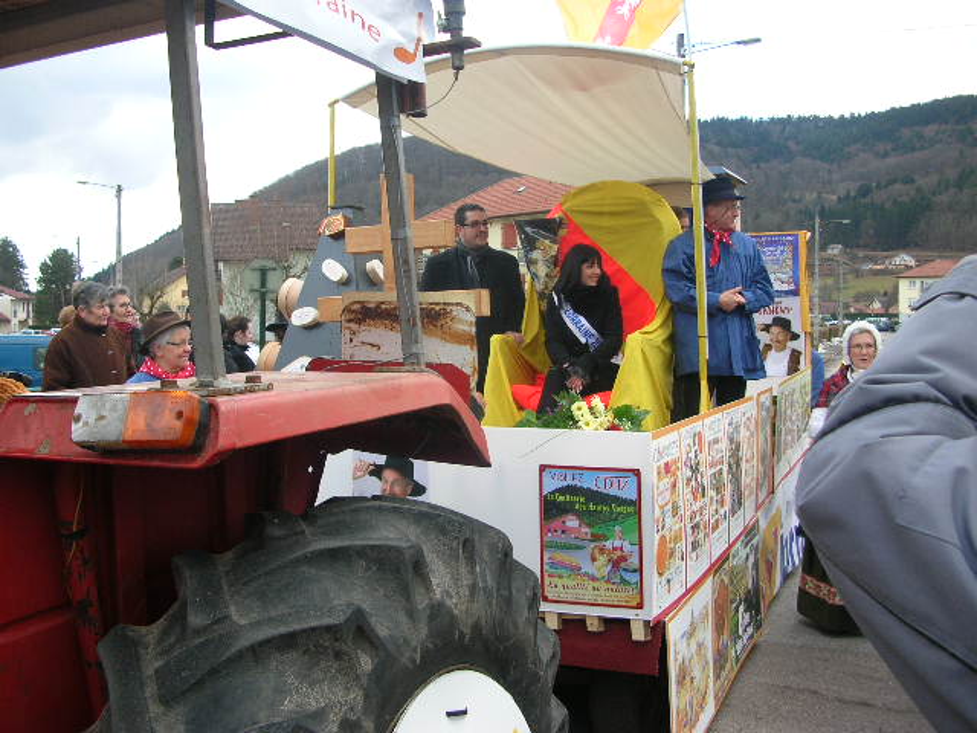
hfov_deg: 52.6
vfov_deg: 40.7
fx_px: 988
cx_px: 488
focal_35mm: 35
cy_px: 366
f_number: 2.8
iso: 50
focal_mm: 5.8
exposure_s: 1/156
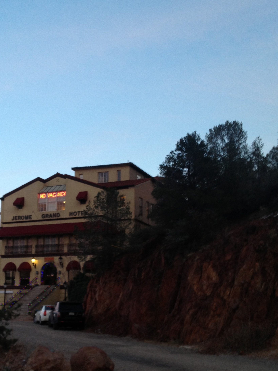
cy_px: 230
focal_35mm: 52
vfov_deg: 36.6
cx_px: 86
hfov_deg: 27.8
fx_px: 557
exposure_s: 1/20
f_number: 2.4
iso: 50
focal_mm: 4.28
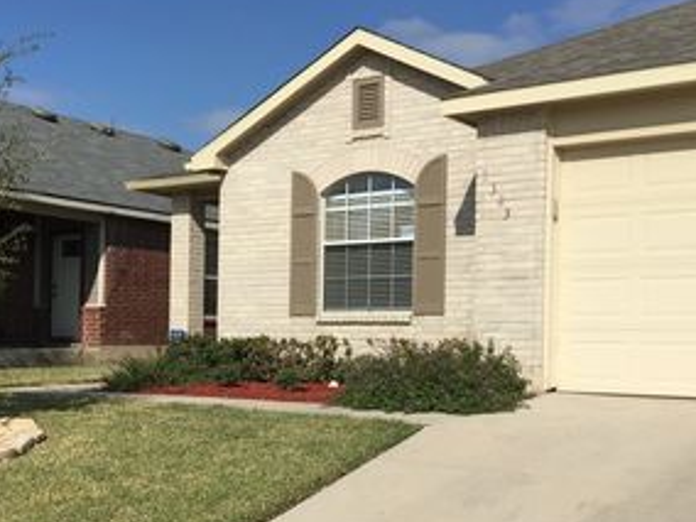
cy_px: 347
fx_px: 1025
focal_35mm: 51
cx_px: 252
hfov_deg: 37.2
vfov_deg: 28.4
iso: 32
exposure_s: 1/4405
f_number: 2.2
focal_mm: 4.15
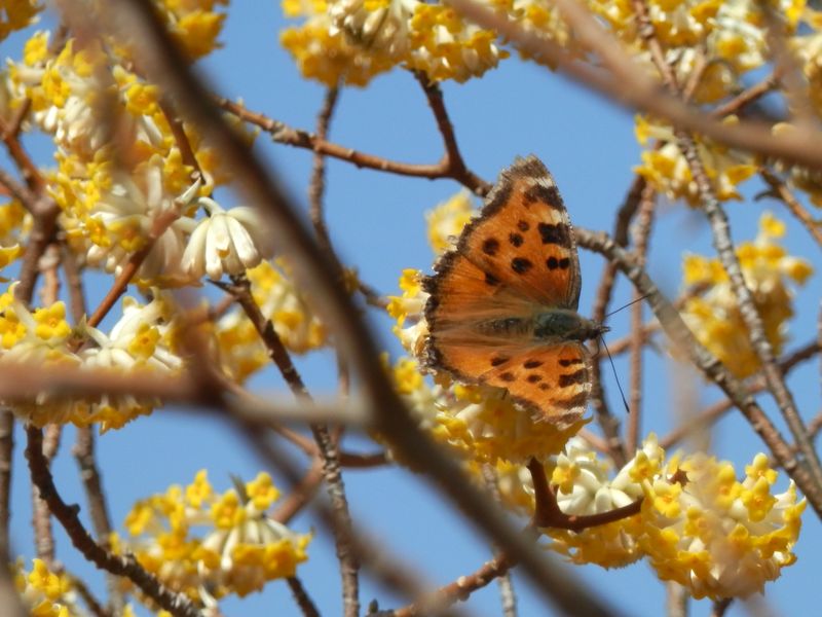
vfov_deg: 3.0
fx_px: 11873
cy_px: 308
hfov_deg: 4.0
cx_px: 411
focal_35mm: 500
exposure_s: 1/400
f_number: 6.9
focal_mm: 90
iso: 80
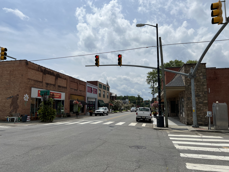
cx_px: 114
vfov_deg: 53.1
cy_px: 86
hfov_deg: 67.3
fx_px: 172
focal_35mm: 26
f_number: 1.5
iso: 50
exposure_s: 1/10309
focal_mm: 5.7
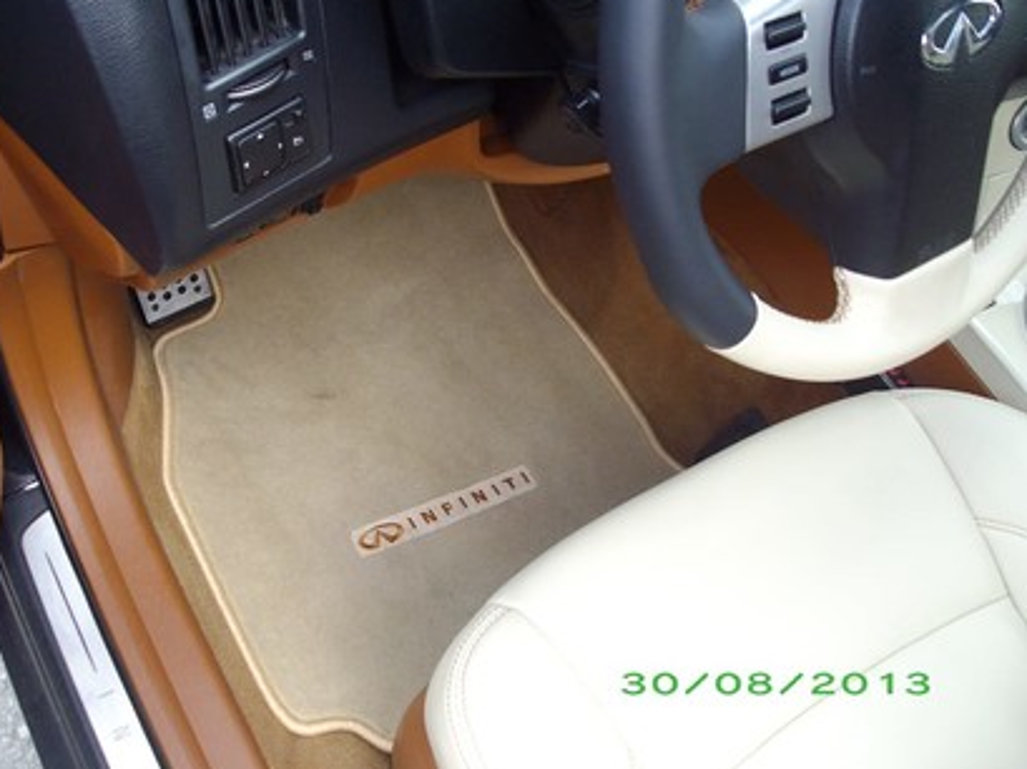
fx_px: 1097
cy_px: 378
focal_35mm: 37
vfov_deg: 38.6
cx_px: 512
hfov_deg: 50.2
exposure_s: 1/100
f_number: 2.7
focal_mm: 6
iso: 160
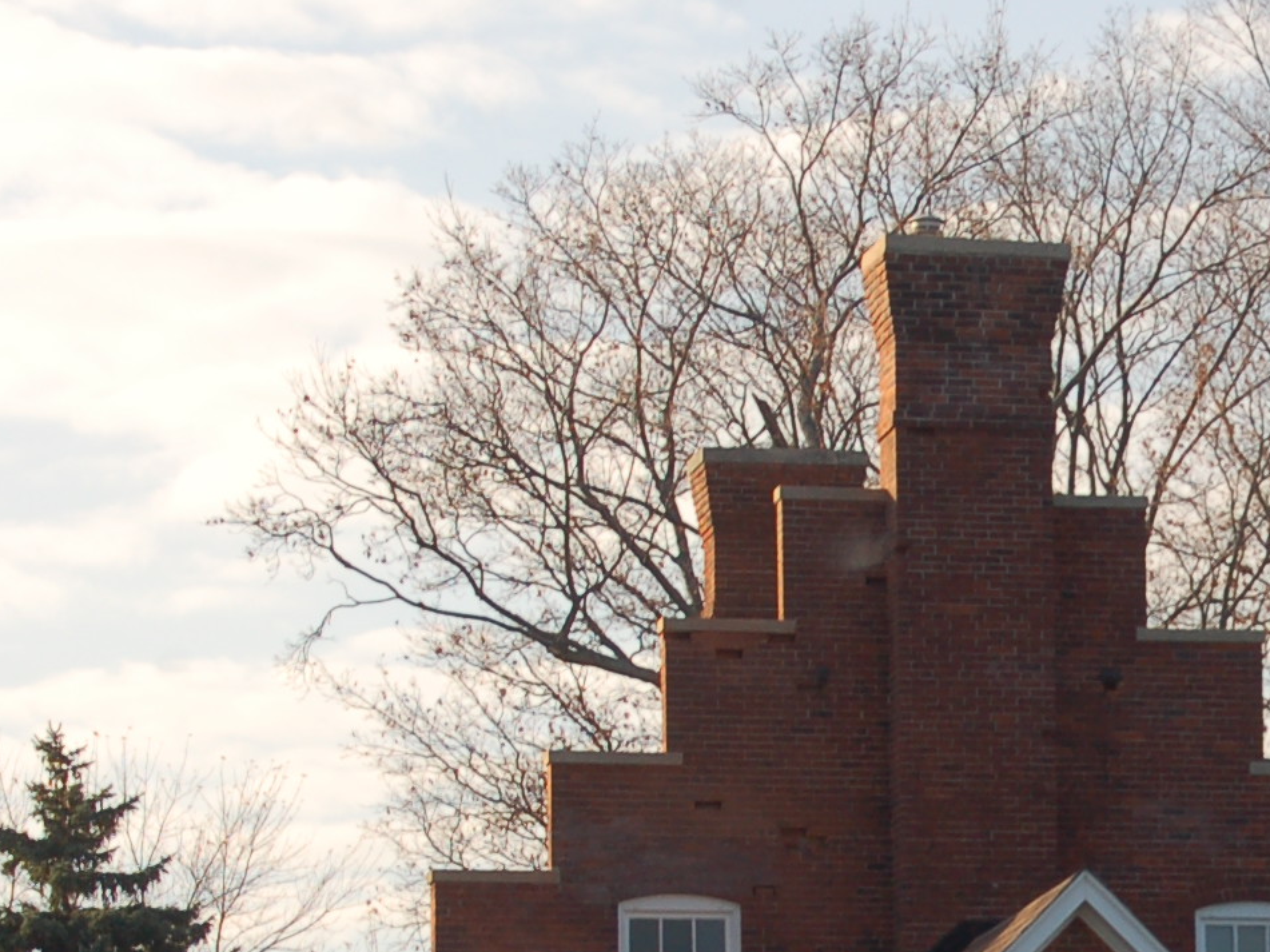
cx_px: 1510
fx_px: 8364
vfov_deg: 6.5
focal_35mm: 228
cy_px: 908
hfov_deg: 8.6
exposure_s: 1/200
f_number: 7.1
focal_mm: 50
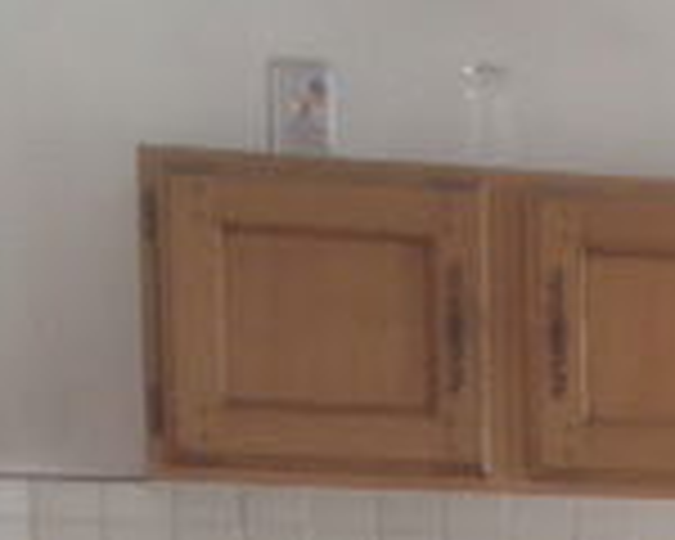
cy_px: 1004
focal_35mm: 146
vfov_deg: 10.0
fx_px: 2917
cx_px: 927
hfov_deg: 12.7
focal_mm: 4.28
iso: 64
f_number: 2.4
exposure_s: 1/20
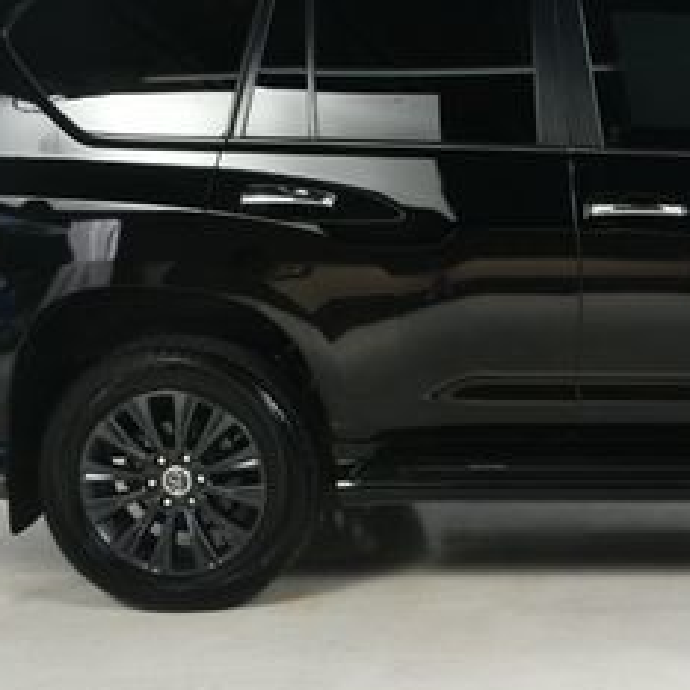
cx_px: 631
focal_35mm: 77
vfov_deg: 22.5
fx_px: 1736
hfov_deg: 21.9
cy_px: 323
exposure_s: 1/160
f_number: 10
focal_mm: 22
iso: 100
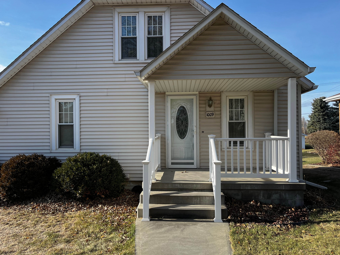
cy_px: 128
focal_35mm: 26
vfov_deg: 53.1
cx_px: 170
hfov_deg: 67.3
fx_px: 255
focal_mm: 5.1
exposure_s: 1/1355
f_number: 1.6
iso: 50
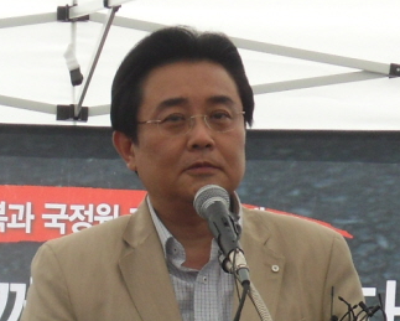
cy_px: 159
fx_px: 877
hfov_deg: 25.7
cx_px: 188
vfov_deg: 20.7
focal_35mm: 74
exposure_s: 1/350
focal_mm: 12.3
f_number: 5.1
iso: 80
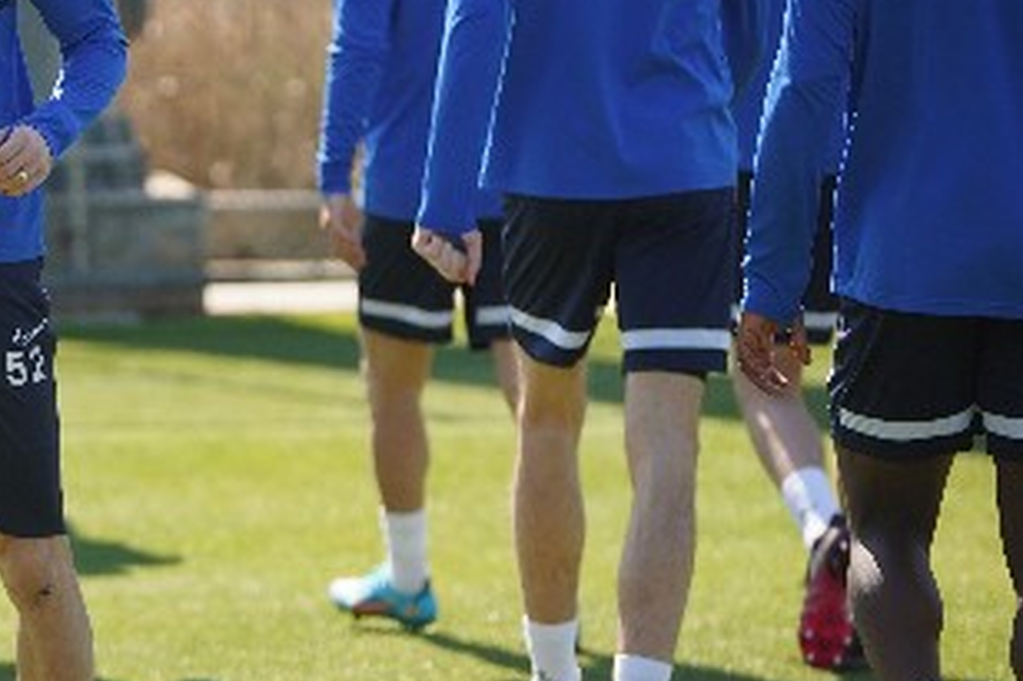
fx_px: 8662
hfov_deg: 6.7
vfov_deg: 4.5
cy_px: 294
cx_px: -23
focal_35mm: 305
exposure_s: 1/3200
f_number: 2.8
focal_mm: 140
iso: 400
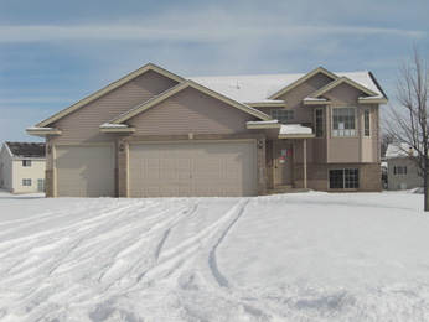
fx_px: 570
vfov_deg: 31.6
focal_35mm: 46
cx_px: 214
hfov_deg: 41.2
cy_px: 161
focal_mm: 8.2
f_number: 8.8
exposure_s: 1/250
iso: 50
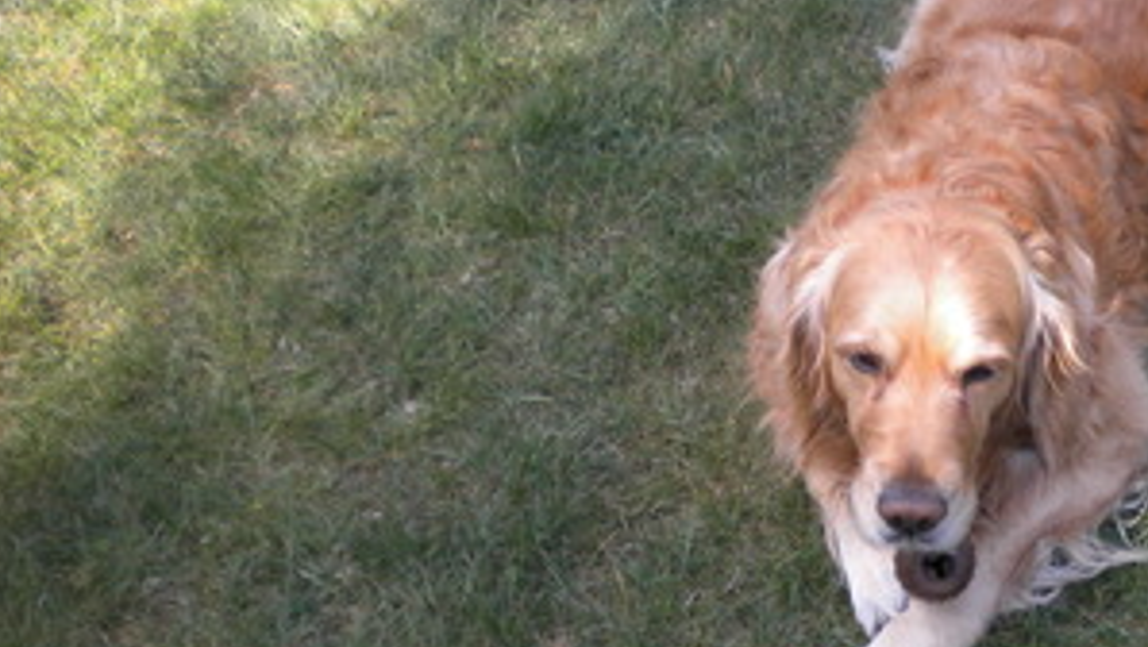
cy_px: 349
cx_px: 948
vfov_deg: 18.8
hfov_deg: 31.8
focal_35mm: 64
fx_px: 1949
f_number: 3.1
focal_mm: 6.3
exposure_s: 1/234
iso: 80
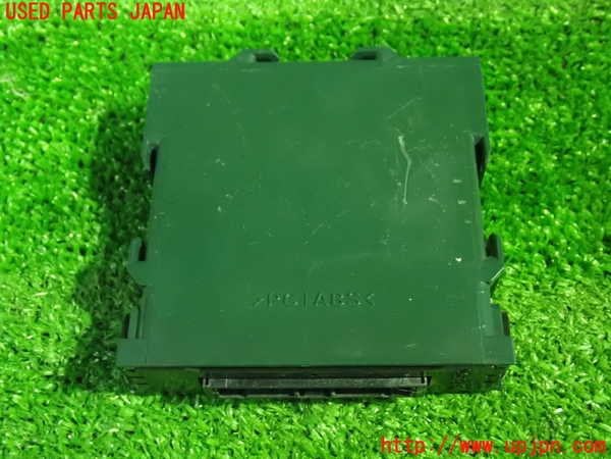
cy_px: 230
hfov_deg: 40.4
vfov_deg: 30.9
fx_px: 830
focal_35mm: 47
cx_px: 306
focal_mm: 8.4
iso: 1600
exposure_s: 1/20
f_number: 3.1
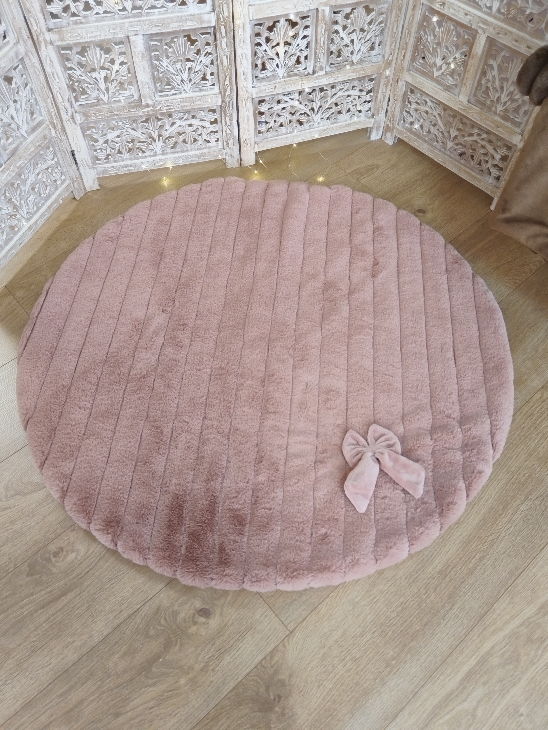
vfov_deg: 67.3
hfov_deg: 53.1
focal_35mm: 26
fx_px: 549
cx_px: 274
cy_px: 365
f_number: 1.9
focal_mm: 4.95
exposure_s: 1/100
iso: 1856
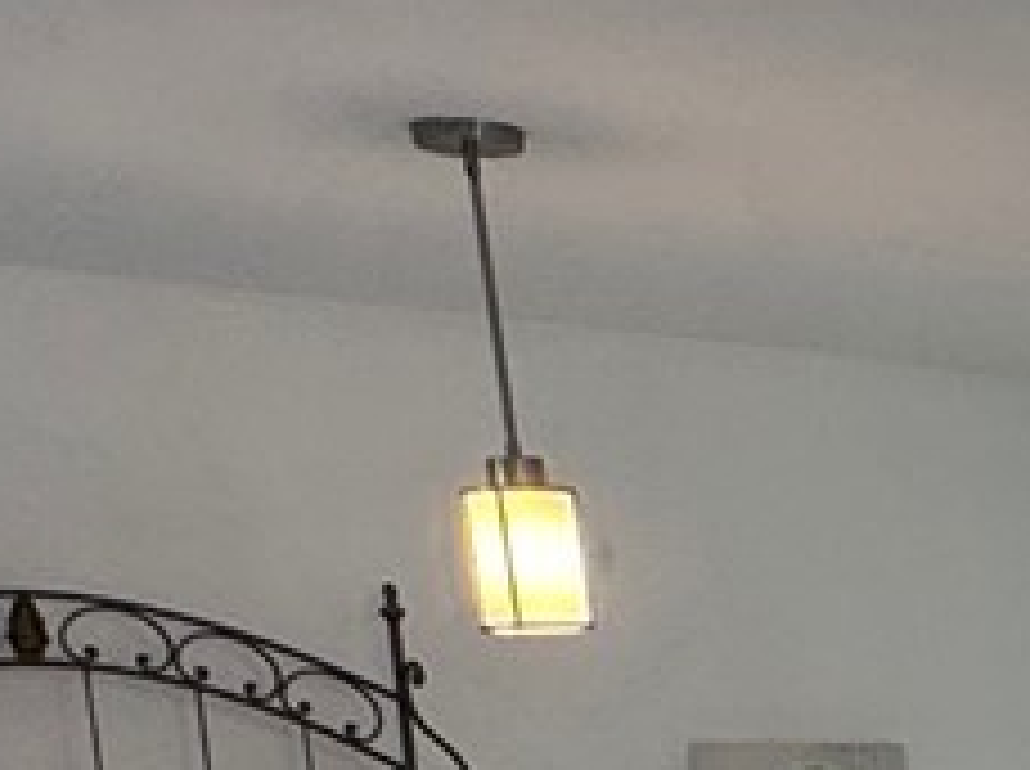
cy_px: 1351
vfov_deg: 13.6
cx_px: 1993
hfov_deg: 16.1
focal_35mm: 98
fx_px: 2911
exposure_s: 1/120
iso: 160
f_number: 2.2
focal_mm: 2.22
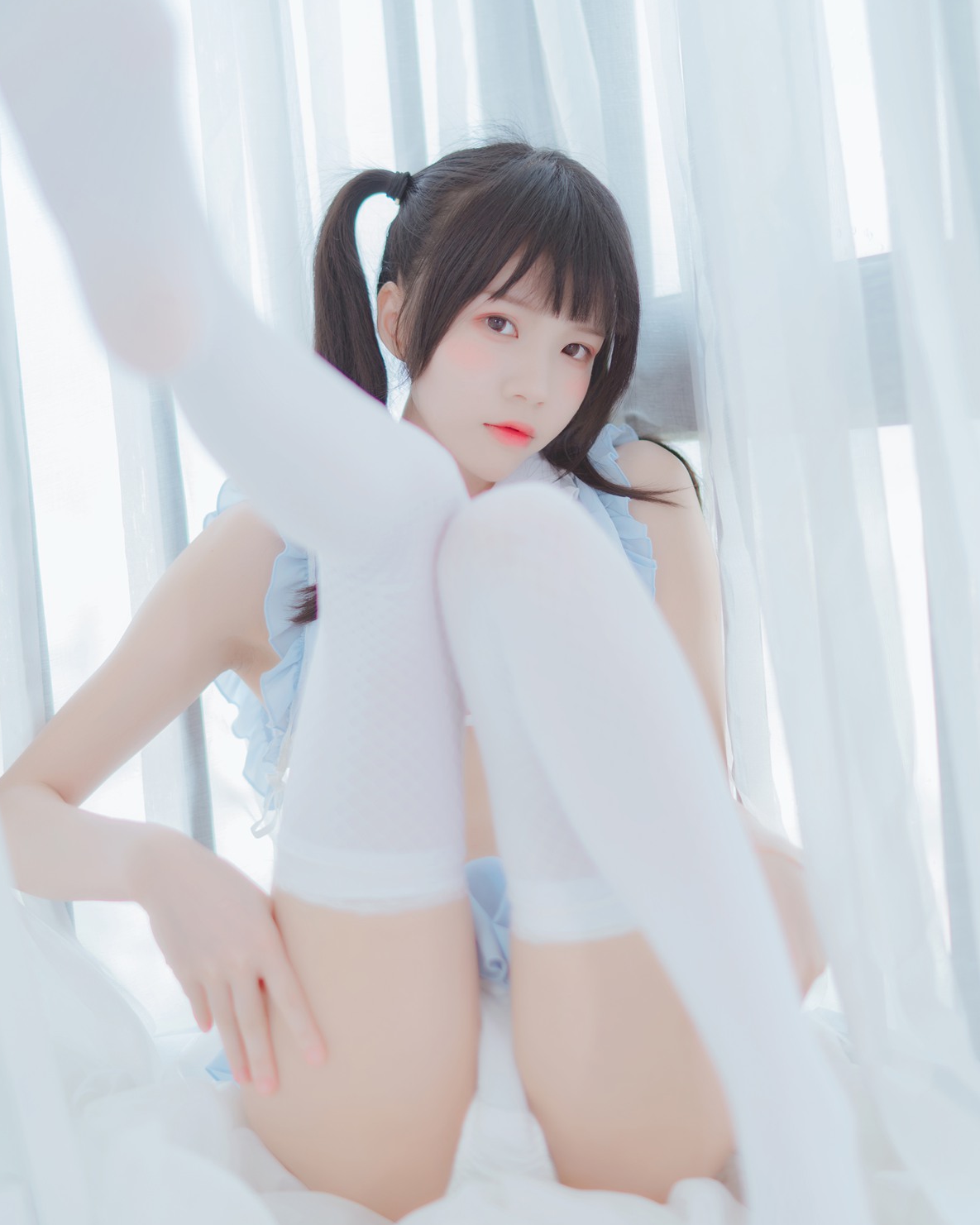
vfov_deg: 33.0
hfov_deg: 26.7
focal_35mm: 57
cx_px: 485
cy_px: 617
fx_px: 2066
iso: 100
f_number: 1.4
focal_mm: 50
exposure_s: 1/250
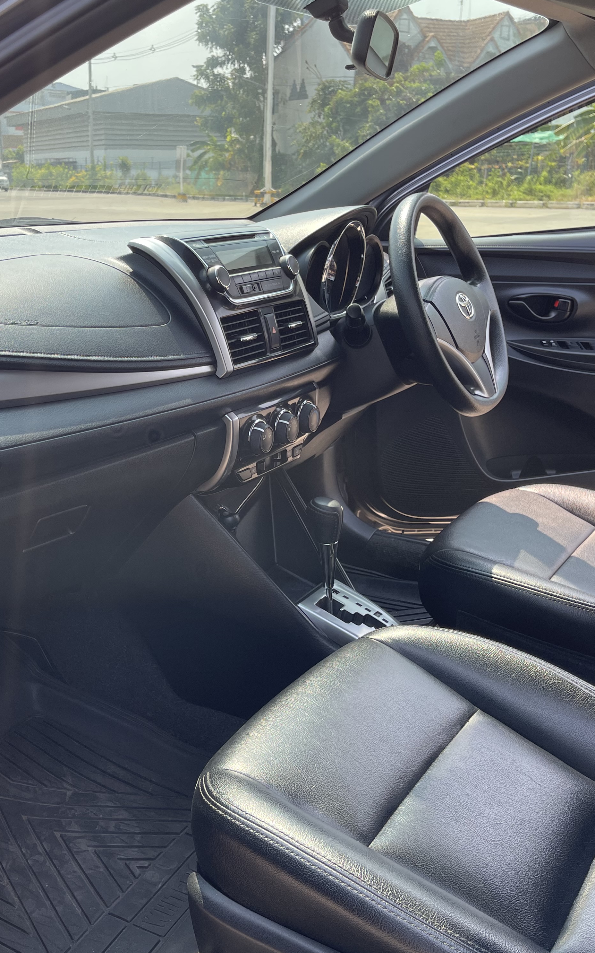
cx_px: 184
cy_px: 477
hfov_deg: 34.9
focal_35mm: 36
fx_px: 934
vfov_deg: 54.0
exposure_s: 1/367
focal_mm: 5.1
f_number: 1.6
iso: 32
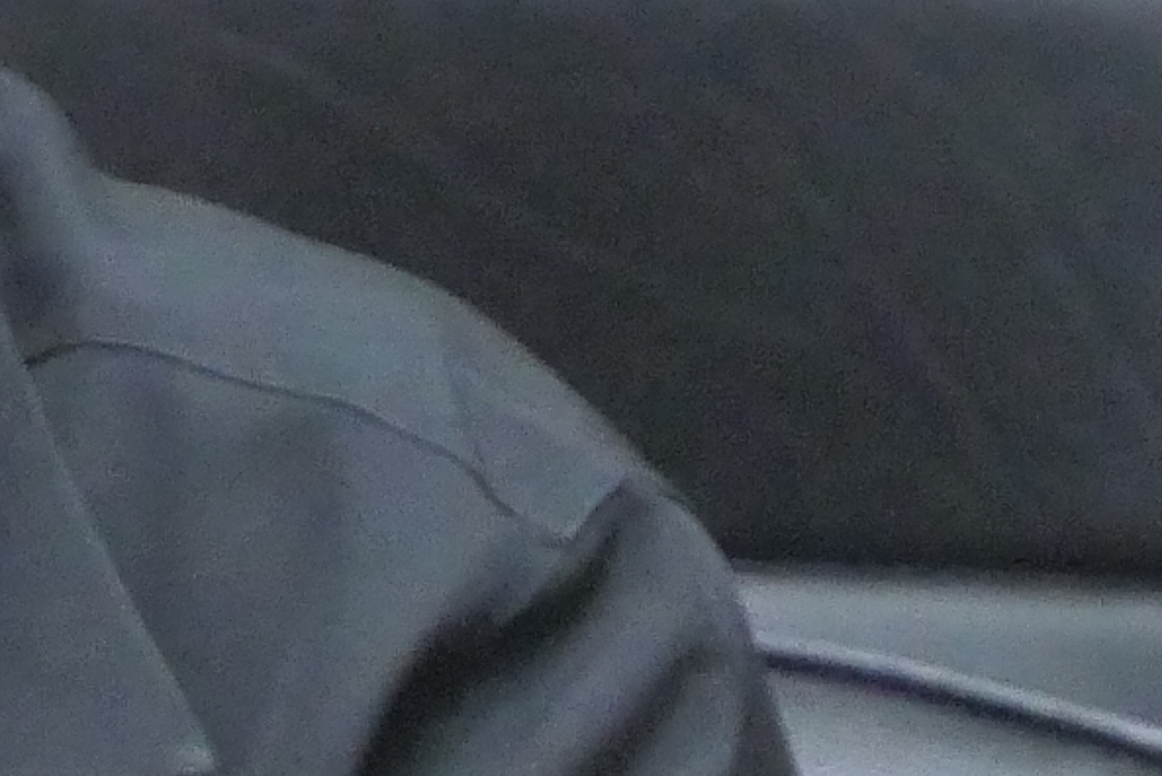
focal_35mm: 776
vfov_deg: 1.8
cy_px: 78
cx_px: -488
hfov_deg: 2.7
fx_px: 25059
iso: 3200
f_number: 6.3
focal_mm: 60
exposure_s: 1/25
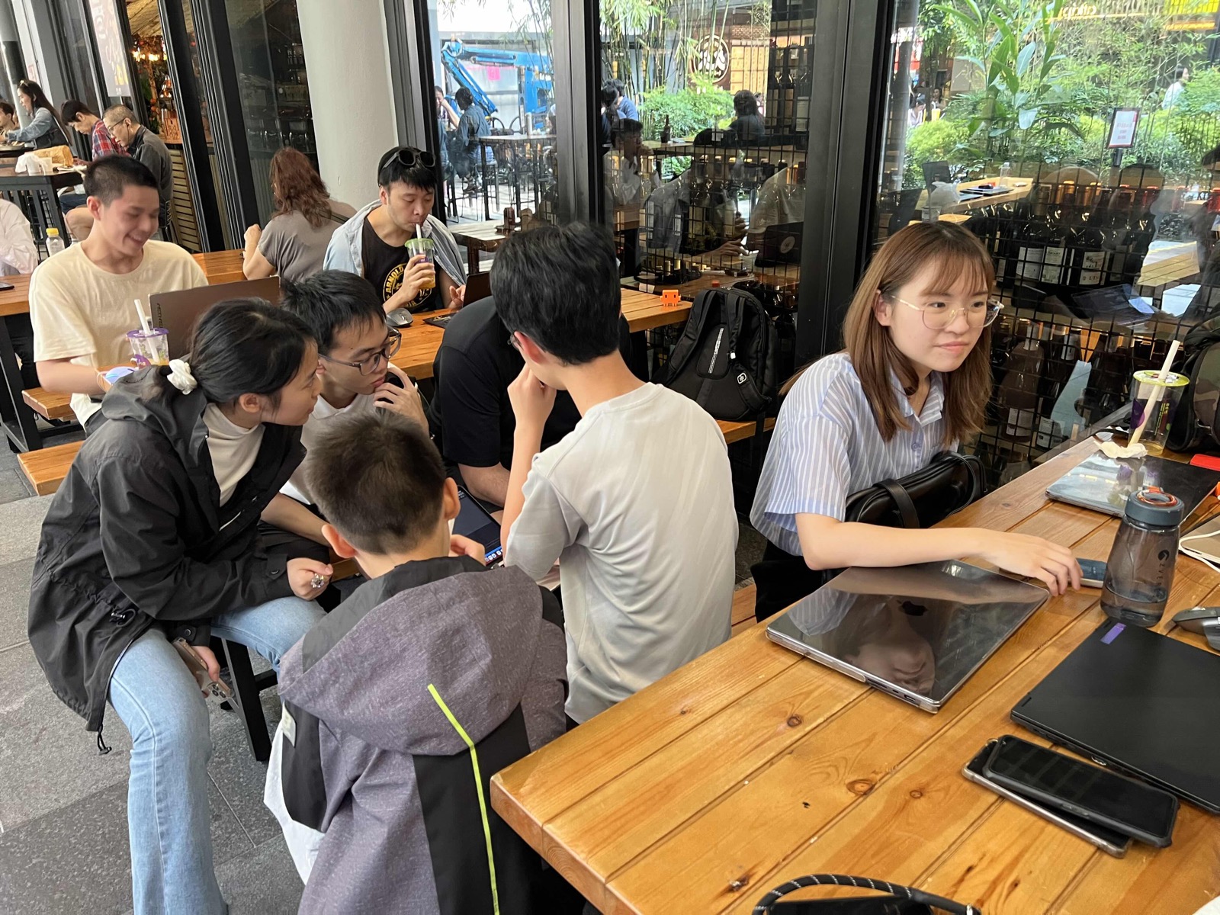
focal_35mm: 26
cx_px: 610
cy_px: 458
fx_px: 916
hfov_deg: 67.3
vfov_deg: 53.1
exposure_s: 1/50
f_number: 1.5
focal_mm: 5.7
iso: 250
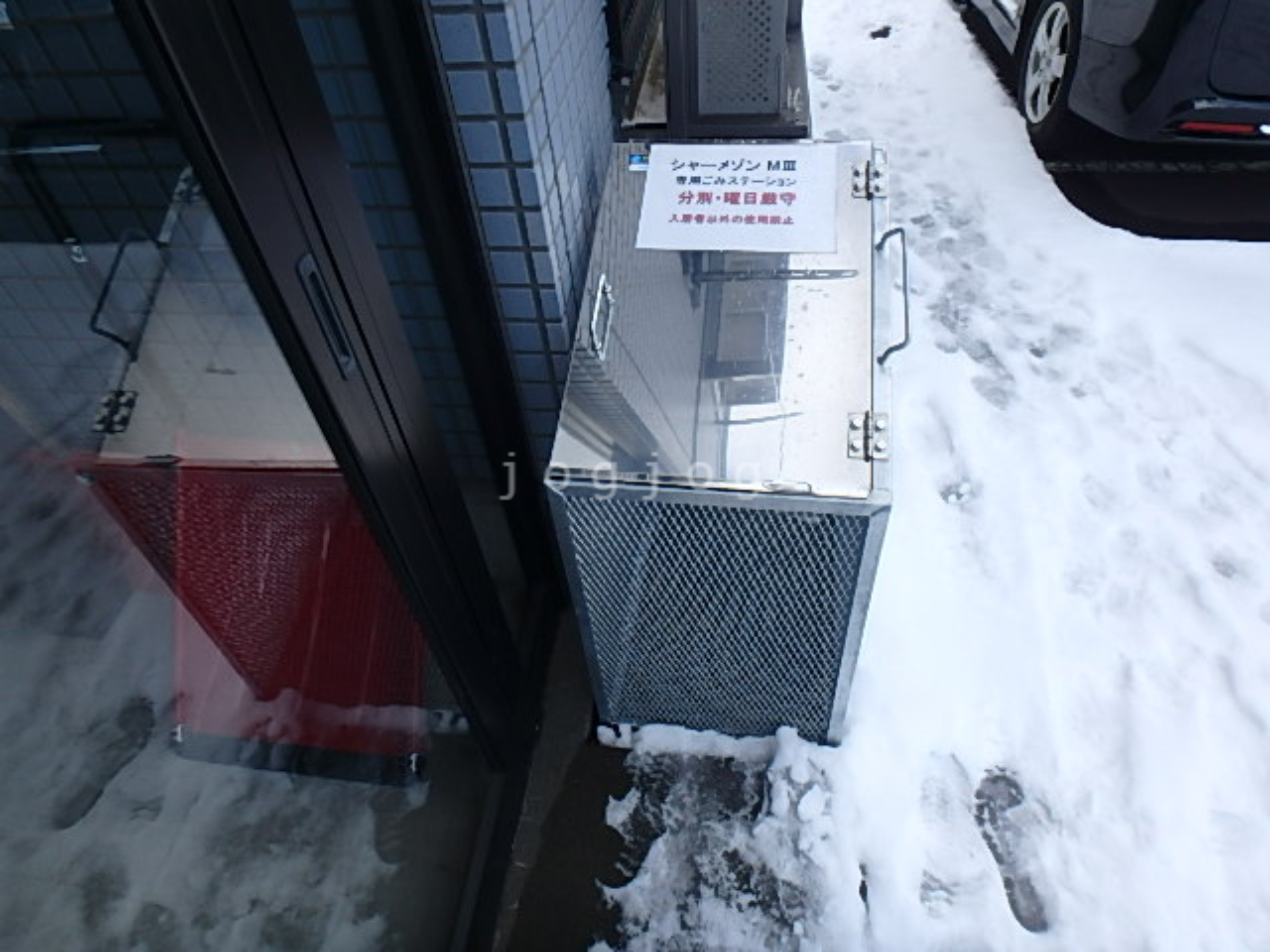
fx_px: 770
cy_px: 476
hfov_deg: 79.0
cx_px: 635
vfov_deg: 63.4
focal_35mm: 21
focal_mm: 3.7
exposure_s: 1/400
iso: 125
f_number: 3.5
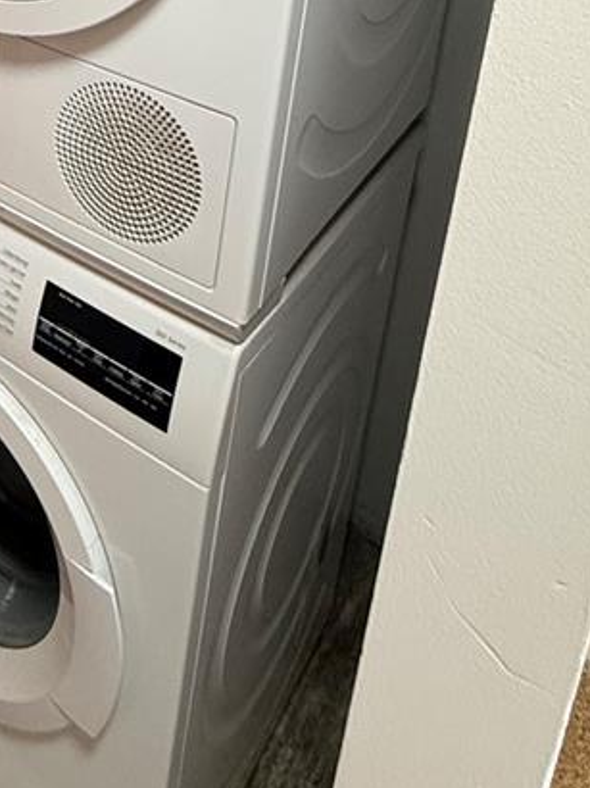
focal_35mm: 41
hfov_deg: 32.6
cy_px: -140
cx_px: 17
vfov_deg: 36.3
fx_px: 933
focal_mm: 2.22
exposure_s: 1/120
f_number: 2.2
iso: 250
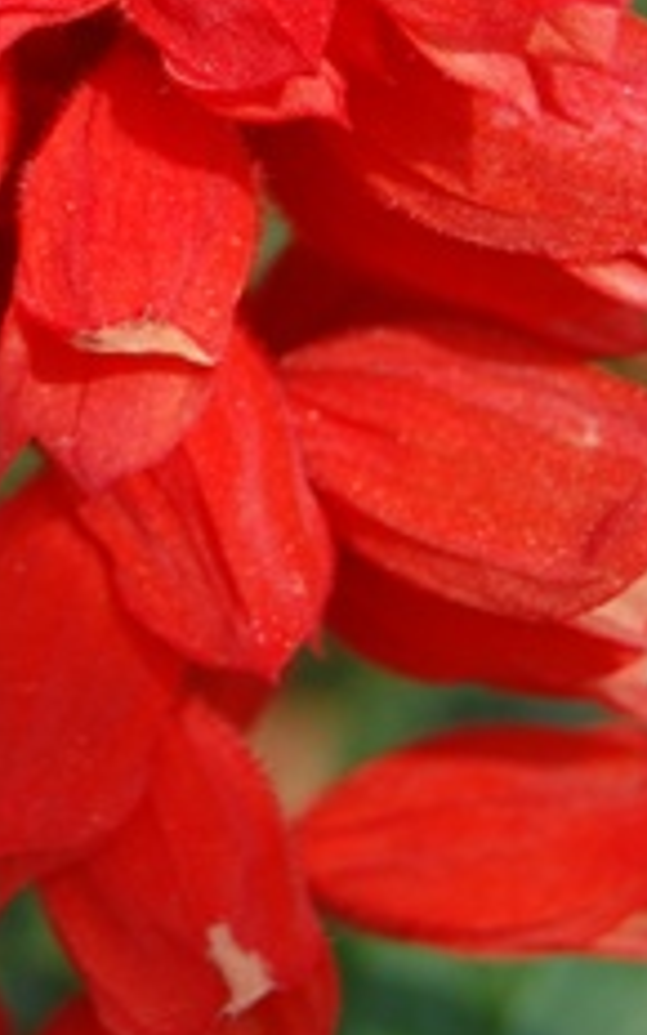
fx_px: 6528
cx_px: 192
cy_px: -62
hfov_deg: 5.7
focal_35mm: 231
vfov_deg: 9.0
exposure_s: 1/320
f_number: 8
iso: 200
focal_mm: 55
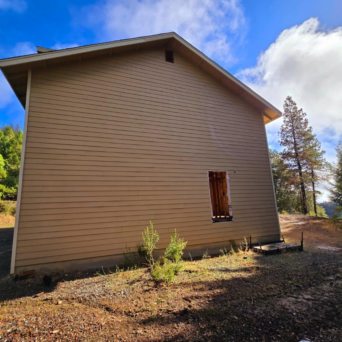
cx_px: 163
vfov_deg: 87.4
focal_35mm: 16
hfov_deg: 87.4
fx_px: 179
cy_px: 174
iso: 50
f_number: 2.2
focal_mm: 2.2
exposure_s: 1/2000
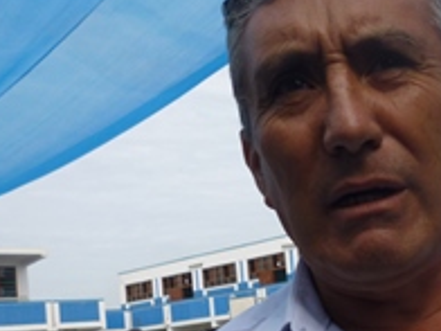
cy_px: 288
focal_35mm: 64
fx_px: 815
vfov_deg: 22.5
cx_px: 434
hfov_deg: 28.5
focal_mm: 5
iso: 100
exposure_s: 1/125
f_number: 9
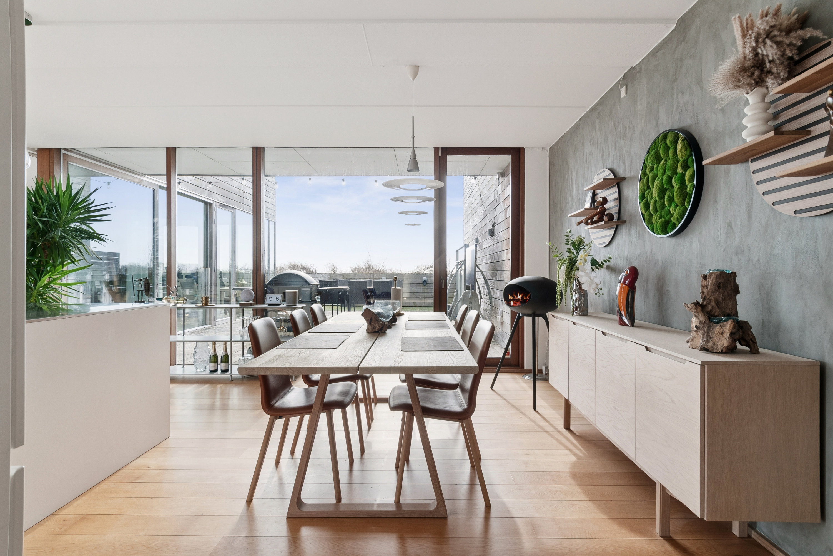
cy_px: 278
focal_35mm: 18
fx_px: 416
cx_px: 416
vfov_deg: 67.4
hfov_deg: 90.0
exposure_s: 1/25
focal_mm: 12
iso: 200
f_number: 10
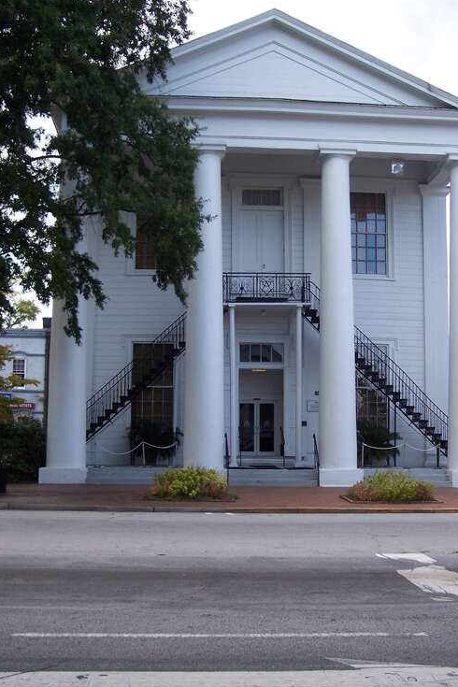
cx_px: 262
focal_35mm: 43
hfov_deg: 31.1
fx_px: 821
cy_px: 361
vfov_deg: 45.4
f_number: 2.8
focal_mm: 8
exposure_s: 1/500
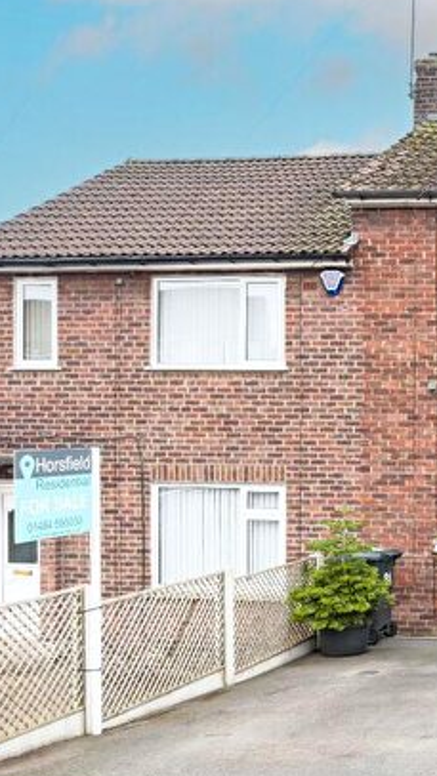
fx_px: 927
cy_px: 445
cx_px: 614
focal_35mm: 45
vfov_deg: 45.3
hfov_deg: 22.7
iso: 80
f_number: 1.8
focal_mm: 6.76
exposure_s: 1/1600
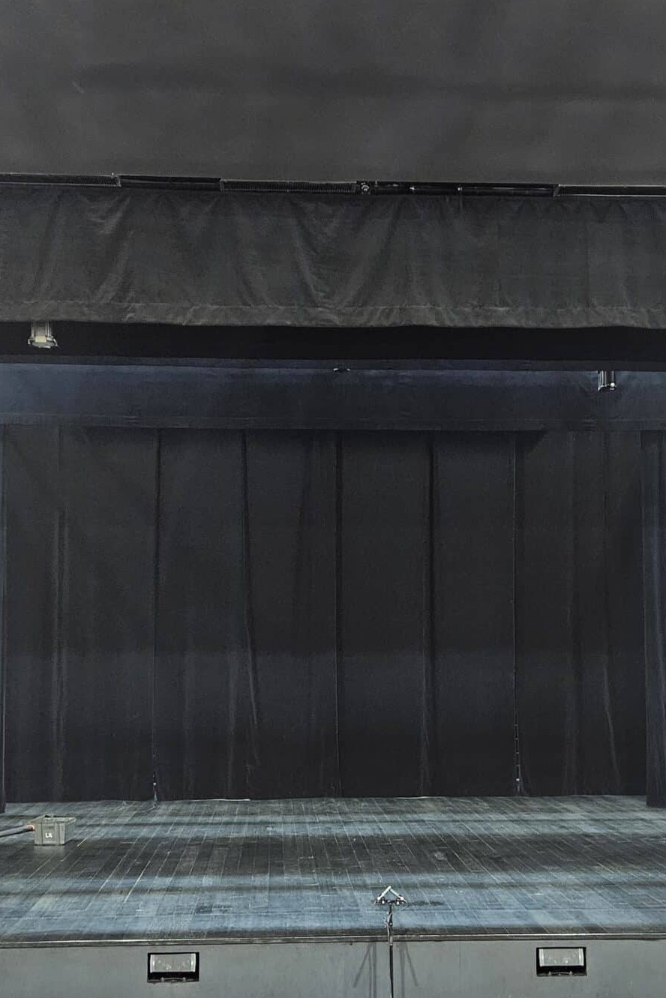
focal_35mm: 46
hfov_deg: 29.2
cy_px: 621
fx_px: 1276
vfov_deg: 42.4
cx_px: 357
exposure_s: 1/25
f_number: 1.8
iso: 1000
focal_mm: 5.4
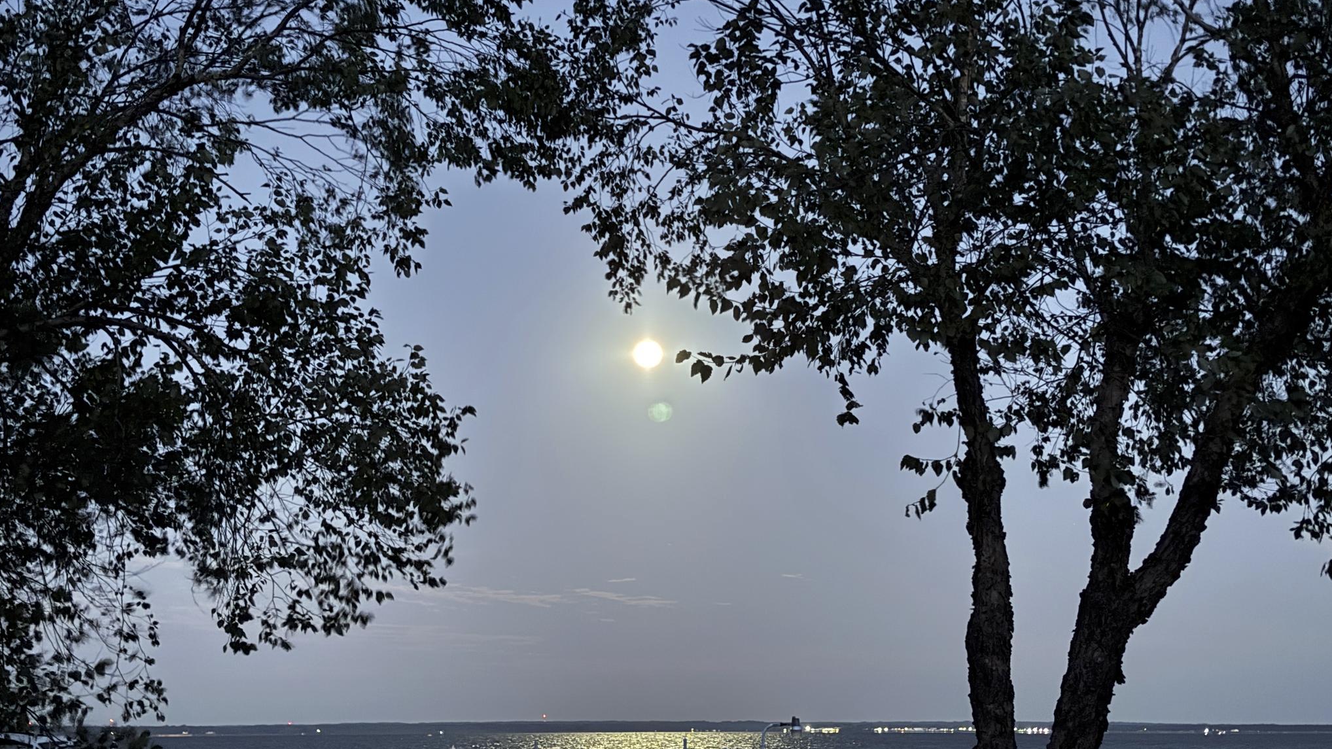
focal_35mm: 57
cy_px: 394
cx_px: 665
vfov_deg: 21.1
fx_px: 2013
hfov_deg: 36.6
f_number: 1.6
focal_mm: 5.96
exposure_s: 1/5
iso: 320
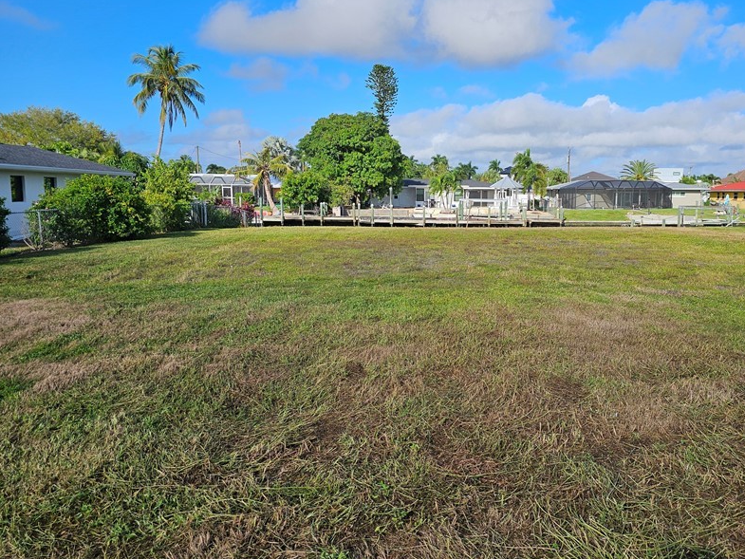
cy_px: 280
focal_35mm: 30
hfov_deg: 59.1
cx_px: 469
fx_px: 646
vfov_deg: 46.8
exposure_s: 1/970
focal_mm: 6.3
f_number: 1.7
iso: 10
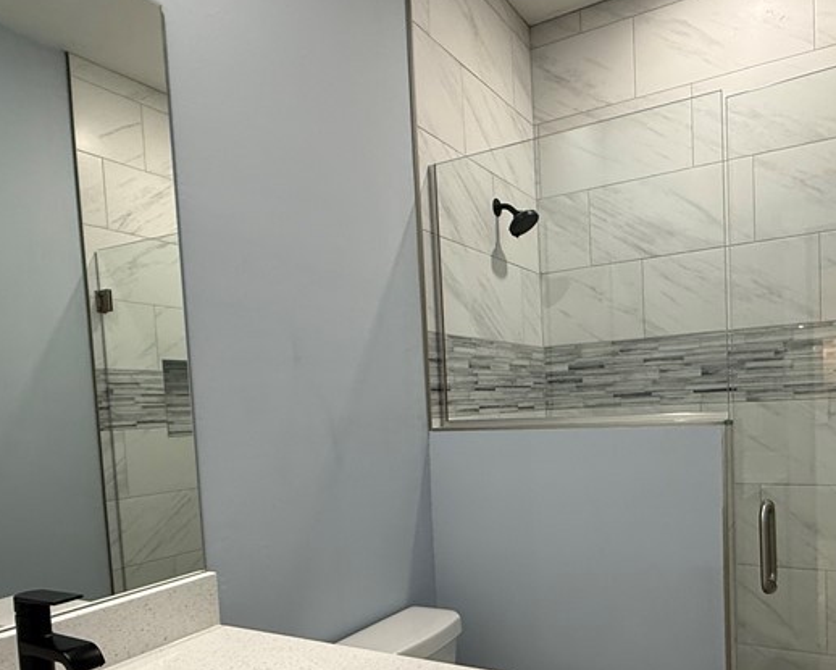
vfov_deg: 52.3
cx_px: 479
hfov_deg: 63.7
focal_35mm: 27
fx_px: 668
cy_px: 444
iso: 200
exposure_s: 1/60
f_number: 2.2
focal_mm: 2.22
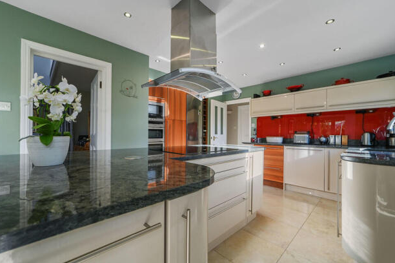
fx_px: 164
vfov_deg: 77.2
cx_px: 188
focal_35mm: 15
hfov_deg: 100.4
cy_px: 136
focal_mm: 14
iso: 400
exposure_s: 1/8
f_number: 8
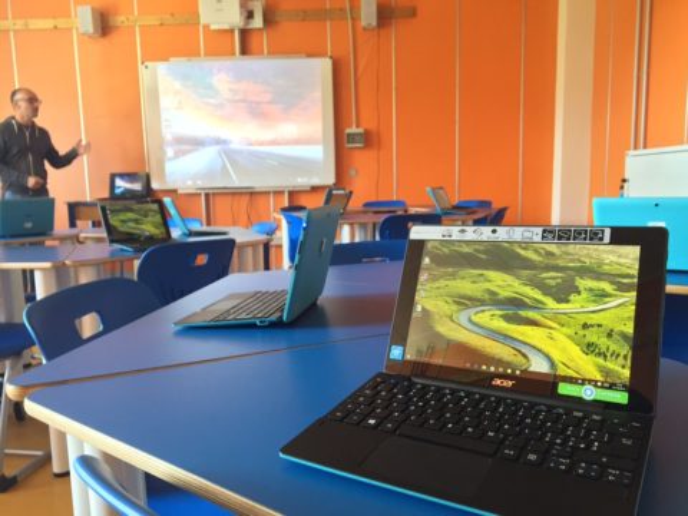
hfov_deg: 61.7
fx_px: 576
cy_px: 258
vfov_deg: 48.2
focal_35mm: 29
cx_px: 344
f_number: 2.2
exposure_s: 1/33
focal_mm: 4.15
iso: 160
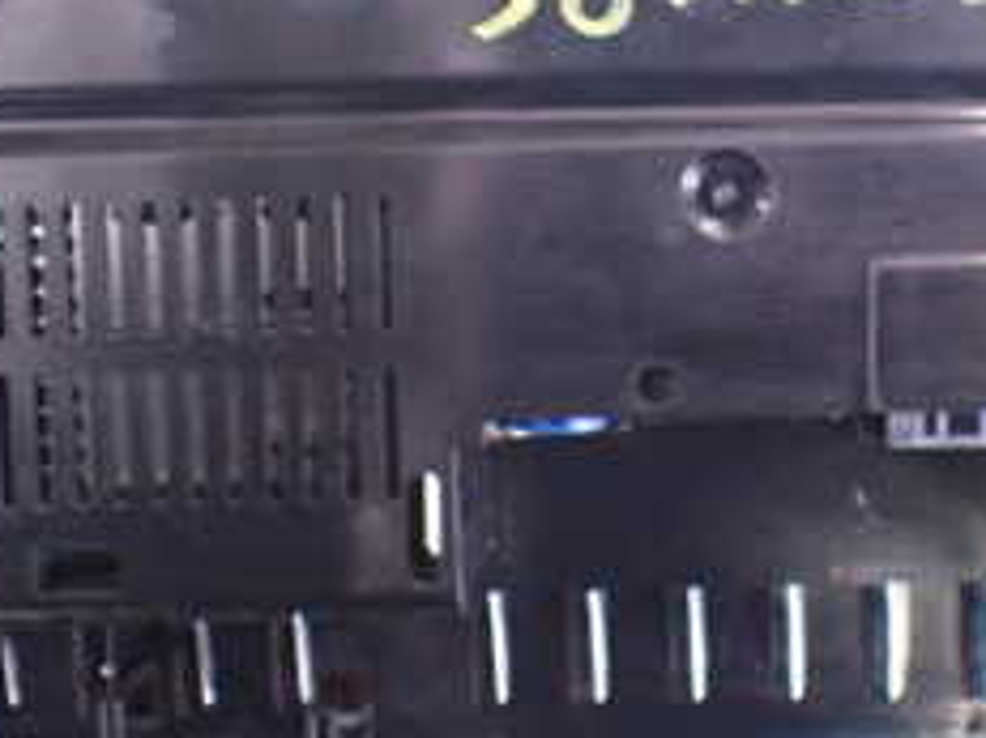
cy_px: 264
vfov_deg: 18.8
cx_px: 738
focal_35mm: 78
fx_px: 2221
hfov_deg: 24.8
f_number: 2.3
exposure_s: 1/40
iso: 800
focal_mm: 5.4
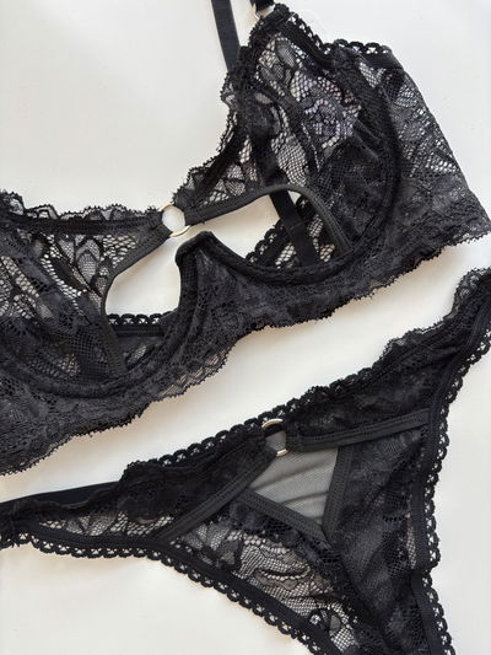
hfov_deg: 53.1
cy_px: 328
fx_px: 492
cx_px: 246
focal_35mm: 26
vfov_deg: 67.3
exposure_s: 1/50
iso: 100
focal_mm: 5.96
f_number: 1.6
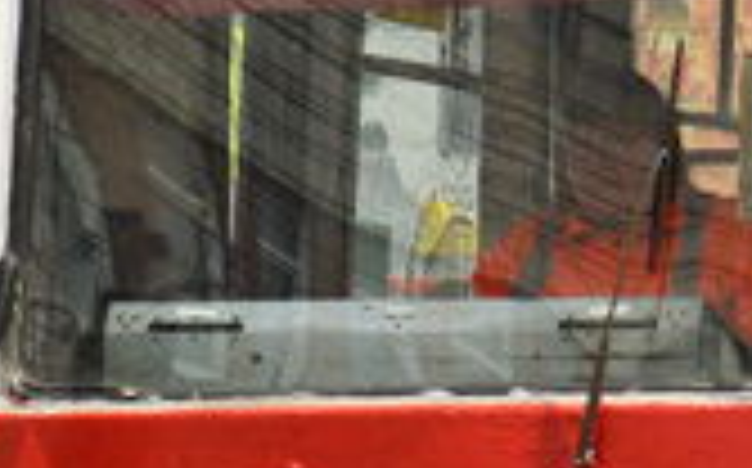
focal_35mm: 418
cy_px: -14
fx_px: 8558
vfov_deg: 3.1
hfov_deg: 5.0
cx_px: 1229
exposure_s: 1/320
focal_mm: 38
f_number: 9
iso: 100
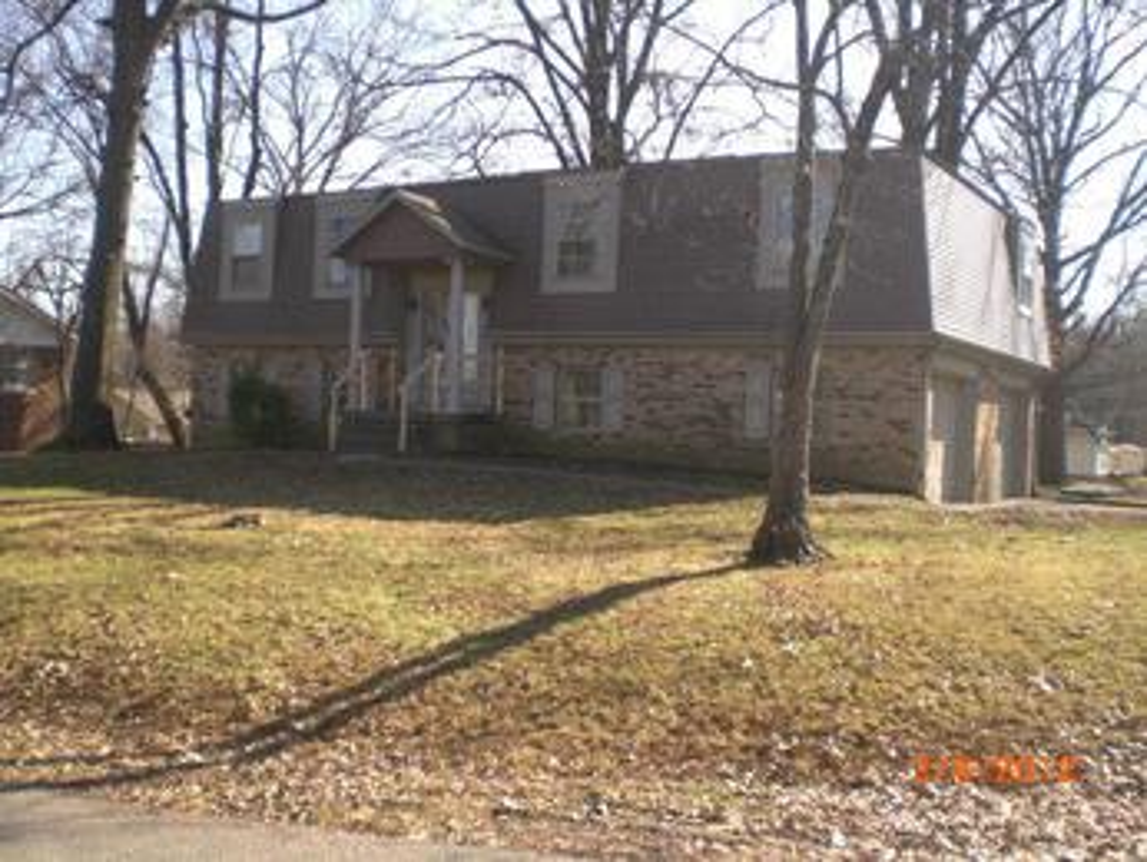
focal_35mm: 38
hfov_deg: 48.9
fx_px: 1260
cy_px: 431
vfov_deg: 37.8
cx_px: 574
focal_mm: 6.3
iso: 50
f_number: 3.1
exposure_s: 1/200
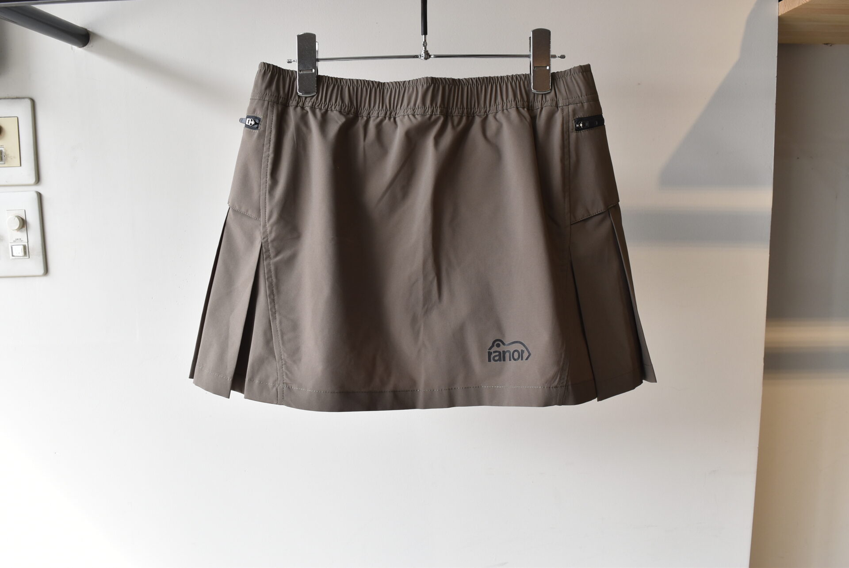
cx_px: 424
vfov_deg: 43.7
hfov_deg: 61.9
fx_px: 708
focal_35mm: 30
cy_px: 284
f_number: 6.3
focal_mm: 20
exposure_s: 1/50
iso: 400
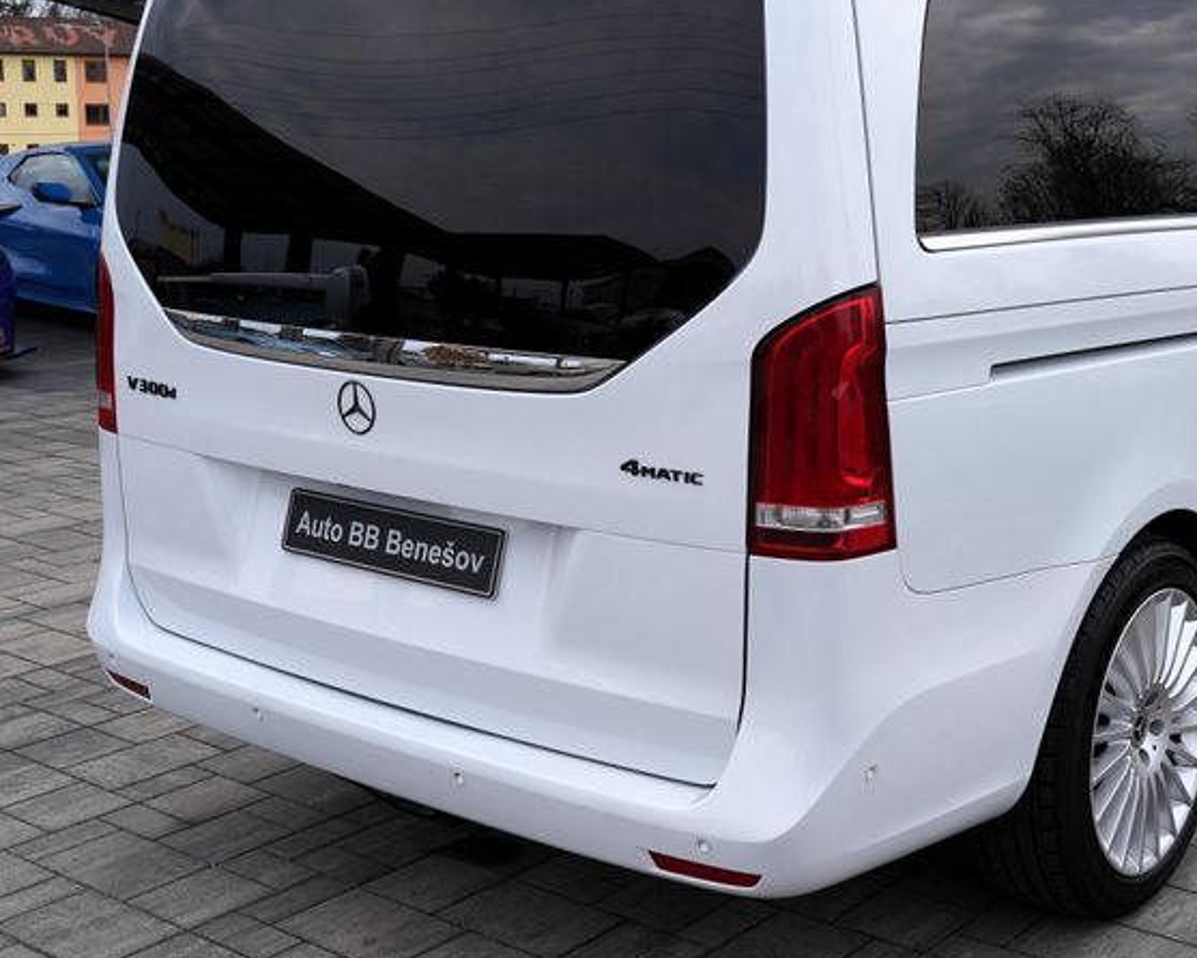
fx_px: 1772
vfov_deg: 30.2
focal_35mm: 50
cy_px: 377
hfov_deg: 36.7
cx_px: 842
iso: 100
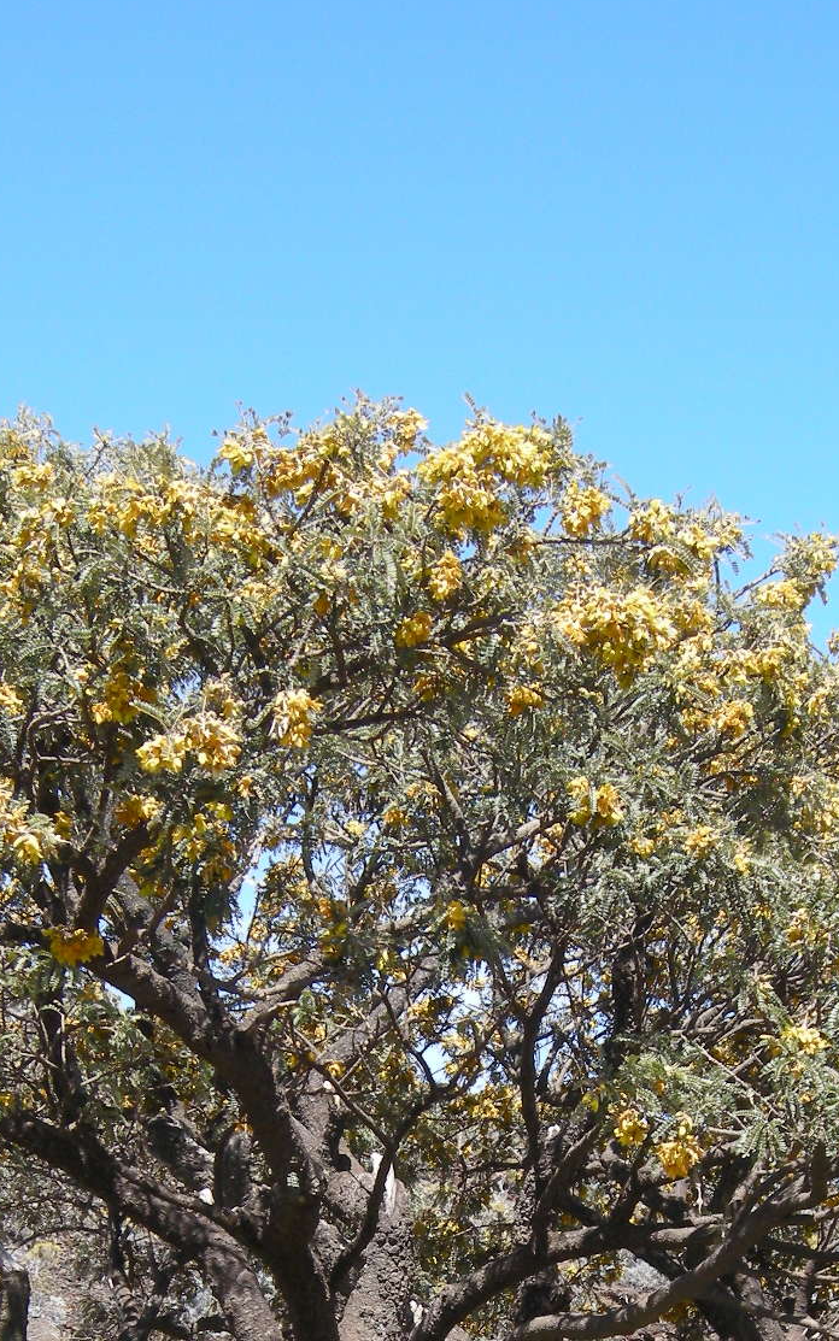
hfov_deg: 16.3
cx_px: 393
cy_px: 1370
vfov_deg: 24.5
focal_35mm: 80
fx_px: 2926
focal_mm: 7.5
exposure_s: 1/156
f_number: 4.3
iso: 64
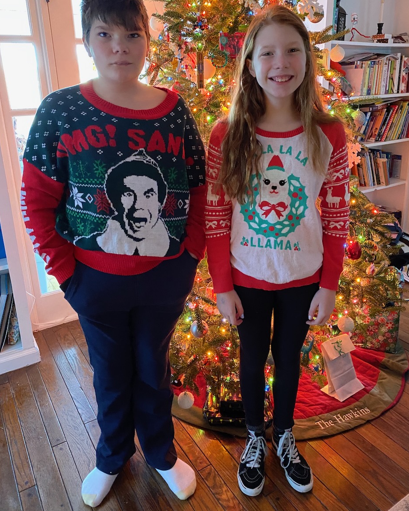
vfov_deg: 62.1
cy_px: 232
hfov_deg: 51.5
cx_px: 209
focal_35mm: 28
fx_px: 424
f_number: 1.8
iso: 800
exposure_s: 1/24
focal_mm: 4.25
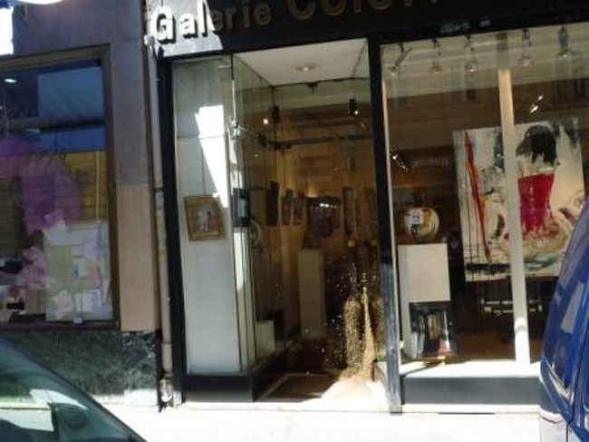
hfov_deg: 50.2
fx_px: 629
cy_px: 221
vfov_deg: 38.6
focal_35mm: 37
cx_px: 294
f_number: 2.8
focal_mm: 4.5
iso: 100
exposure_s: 1/250
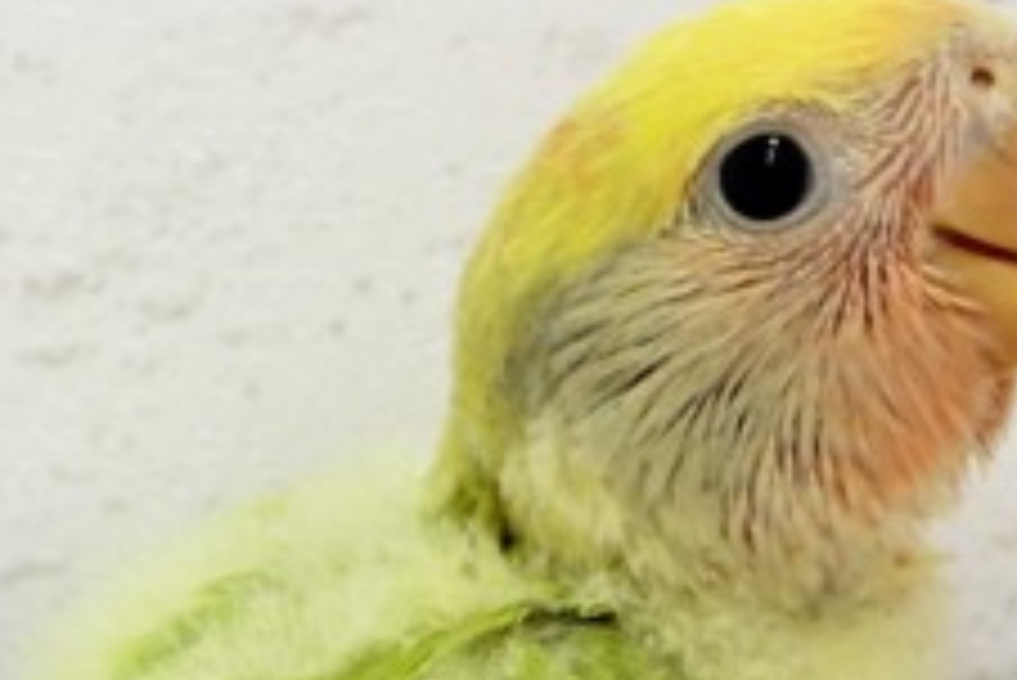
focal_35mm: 153
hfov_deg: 13.4
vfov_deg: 8.9
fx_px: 4325
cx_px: 288
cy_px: 707
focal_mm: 5.96
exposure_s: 1/100
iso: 80
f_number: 1.6
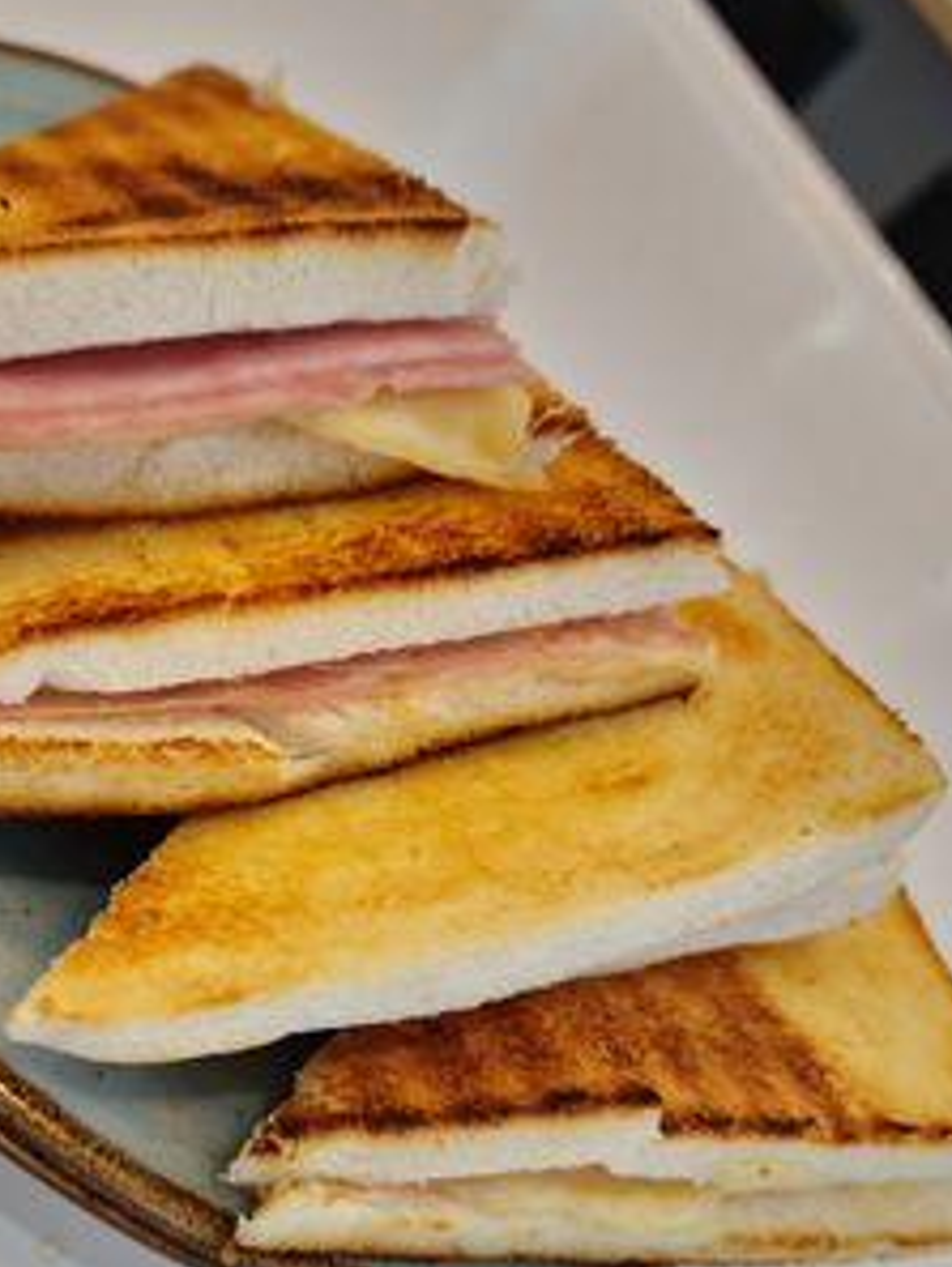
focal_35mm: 33
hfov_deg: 42.3
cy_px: 717
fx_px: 1209
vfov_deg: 55.2
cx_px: 303
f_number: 1.8
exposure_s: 1/100
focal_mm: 6.4
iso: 100
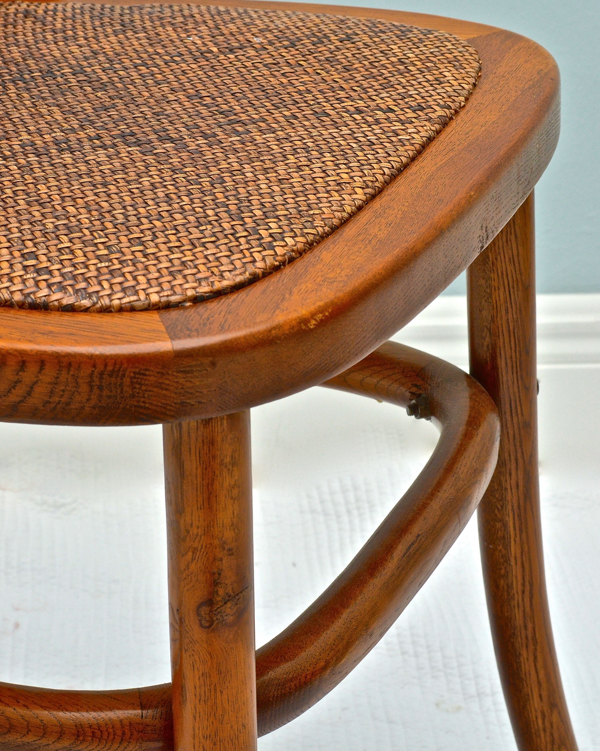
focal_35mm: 119
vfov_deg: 16.2
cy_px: 377
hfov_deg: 13.0
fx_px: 2642
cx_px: 300
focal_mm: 70
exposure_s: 1/125
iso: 400
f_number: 16
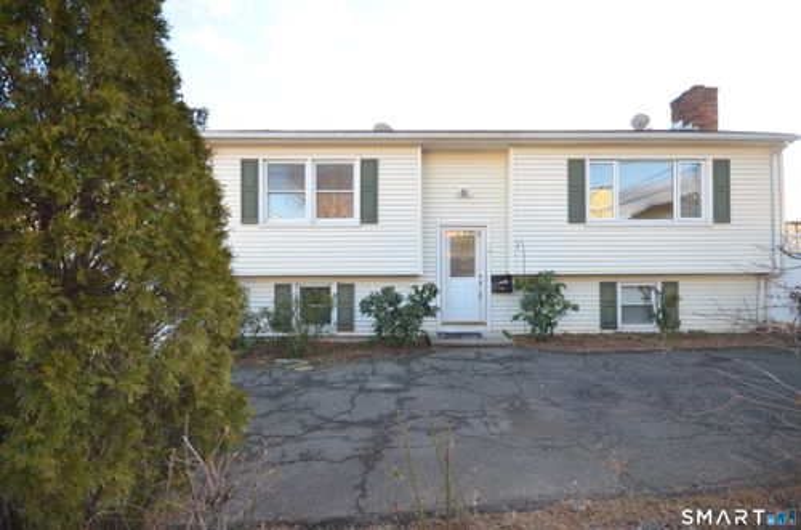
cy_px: 265
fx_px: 333
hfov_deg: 100.5
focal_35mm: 15
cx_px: 400
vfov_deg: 77.1
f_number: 5.6
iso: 280
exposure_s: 1/125
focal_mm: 10
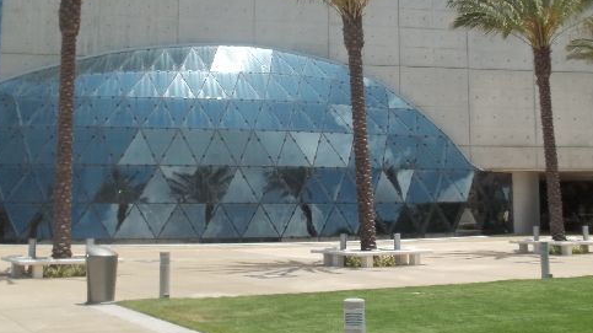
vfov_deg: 21.5
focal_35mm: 55
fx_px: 864
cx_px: 318
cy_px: 71
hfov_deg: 37.9
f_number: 8
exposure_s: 1/200
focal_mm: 5.9
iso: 64
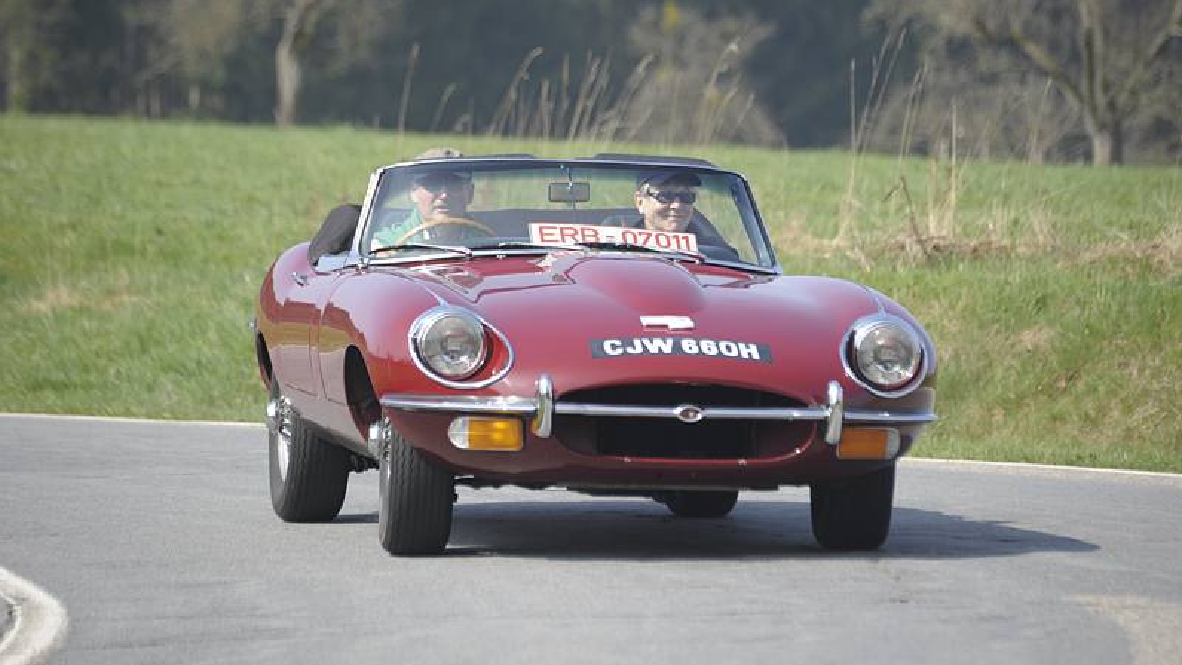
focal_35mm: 284
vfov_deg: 4.3
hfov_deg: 7.6
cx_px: 592
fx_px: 8902
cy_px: 298
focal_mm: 270
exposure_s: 1/400
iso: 200
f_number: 7.1
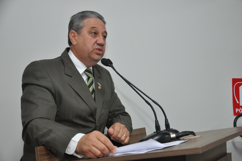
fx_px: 403
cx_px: 121
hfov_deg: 33.4
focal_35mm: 60
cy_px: 80
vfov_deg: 22.6
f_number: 5.6
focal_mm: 40
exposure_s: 1/60
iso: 800
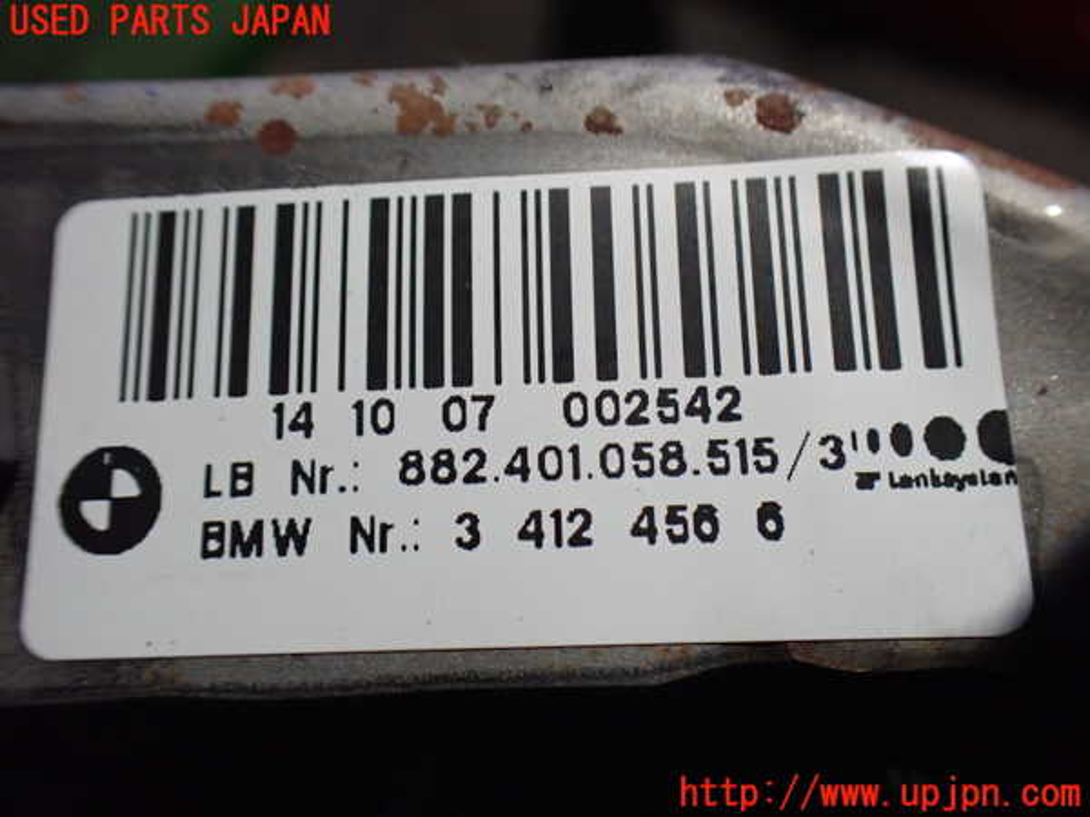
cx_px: 545
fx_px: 945
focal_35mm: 30
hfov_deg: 60.0
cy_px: 408
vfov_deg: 46.8
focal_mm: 5.4
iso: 800
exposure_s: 1/125
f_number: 2.3
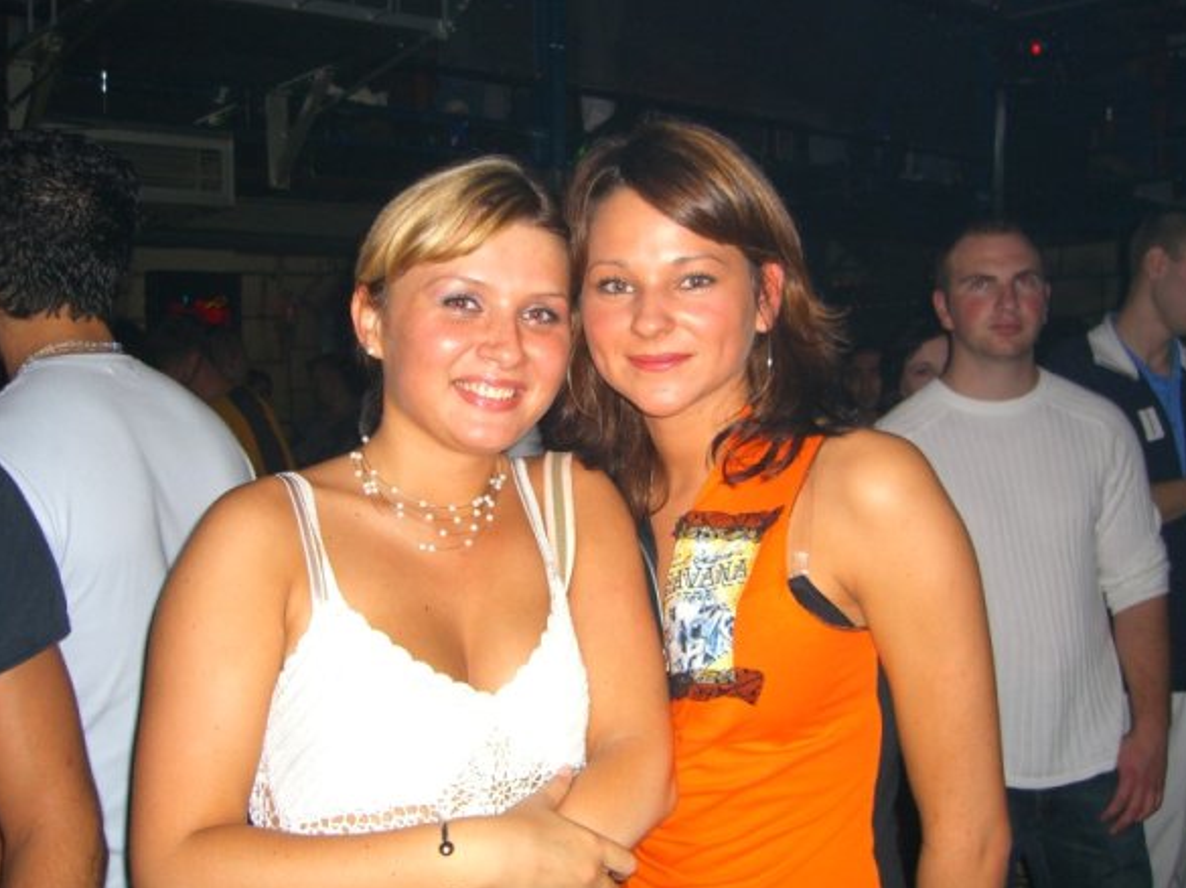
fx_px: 1335
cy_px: 440
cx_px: 590
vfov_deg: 36.8
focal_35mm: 39
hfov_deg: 47.9
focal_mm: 7.9
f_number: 2.8
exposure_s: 1/60
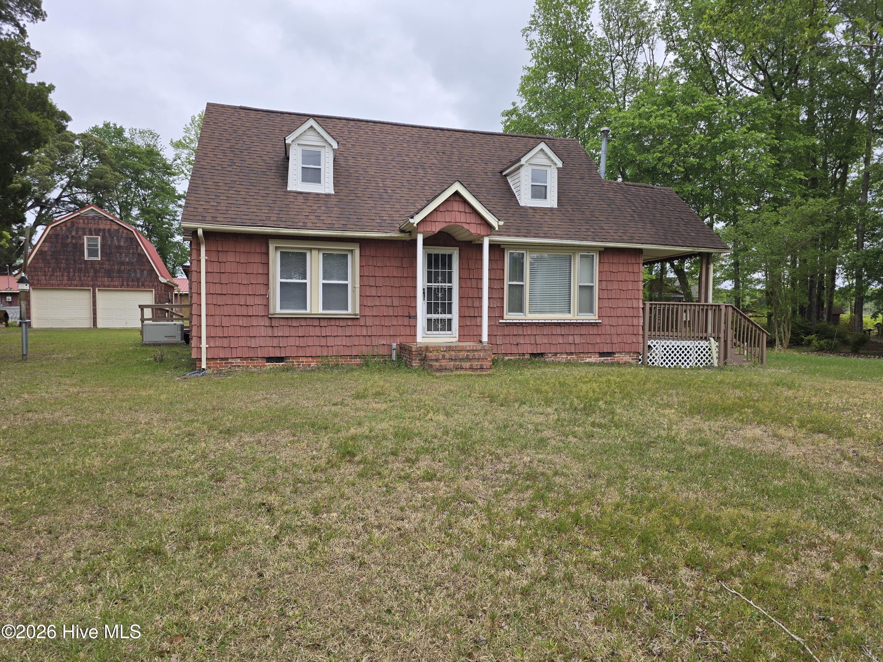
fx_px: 587
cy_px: 331
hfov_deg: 73.9
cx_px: 442
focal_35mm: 23
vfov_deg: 58.9
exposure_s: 1/647
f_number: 1.7
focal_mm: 6.3
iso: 12
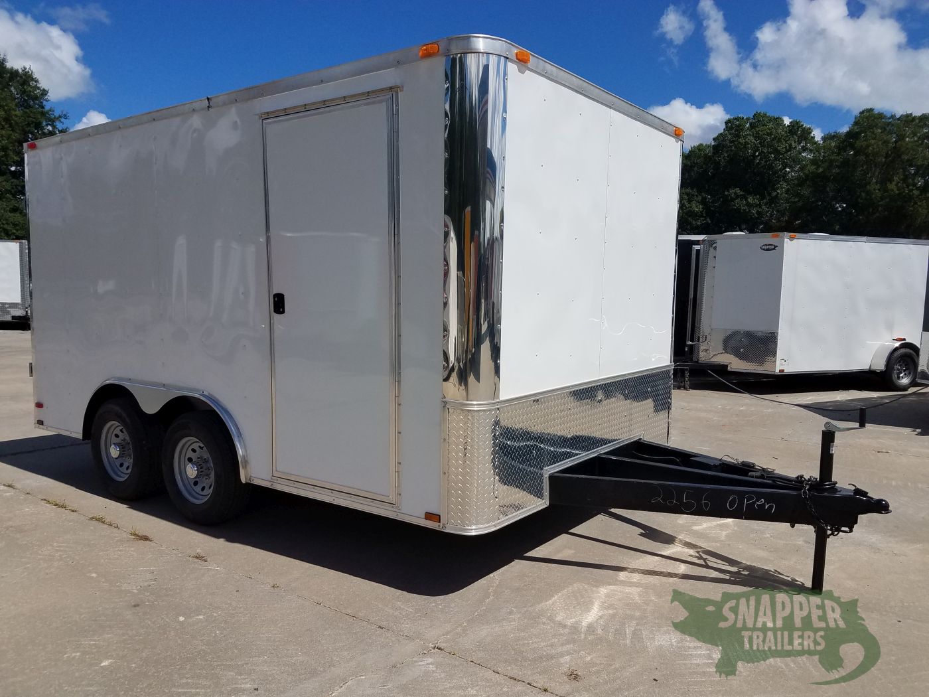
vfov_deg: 53.1
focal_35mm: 26
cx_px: 464
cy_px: 348
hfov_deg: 67.3
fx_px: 698
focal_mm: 4.2
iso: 40
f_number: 1.7
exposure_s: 1/4544
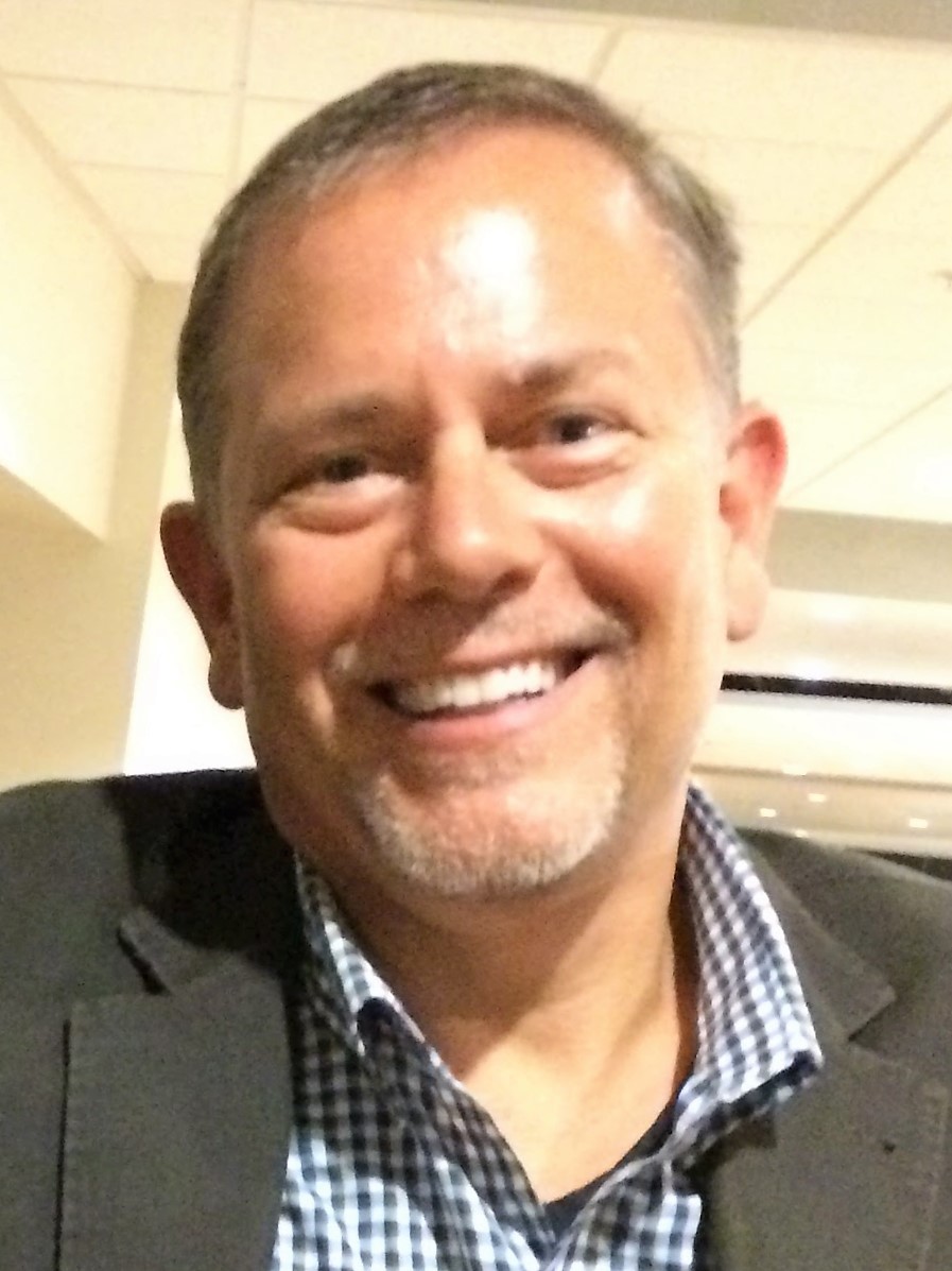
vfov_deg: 61.7
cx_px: 476
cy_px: 636
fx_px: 1064
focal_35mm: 29
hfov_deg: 48.2
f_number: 2.2
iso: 800
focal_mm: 4.15
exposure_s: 1/15
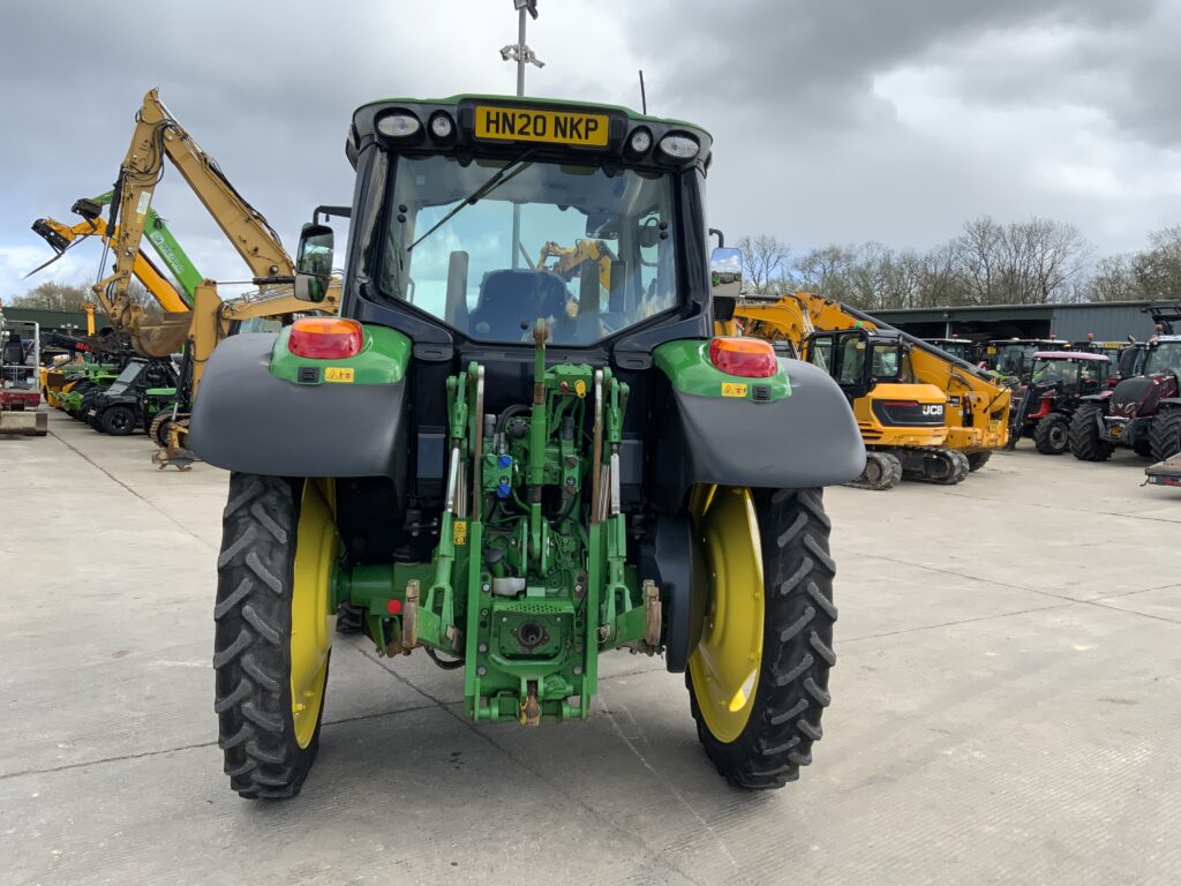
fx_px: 989
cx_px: 590
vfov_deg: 48.2
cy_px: 443
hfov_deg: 61.7
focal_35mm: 29
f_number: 1.8
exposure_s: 1/829
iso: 16
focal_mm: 3
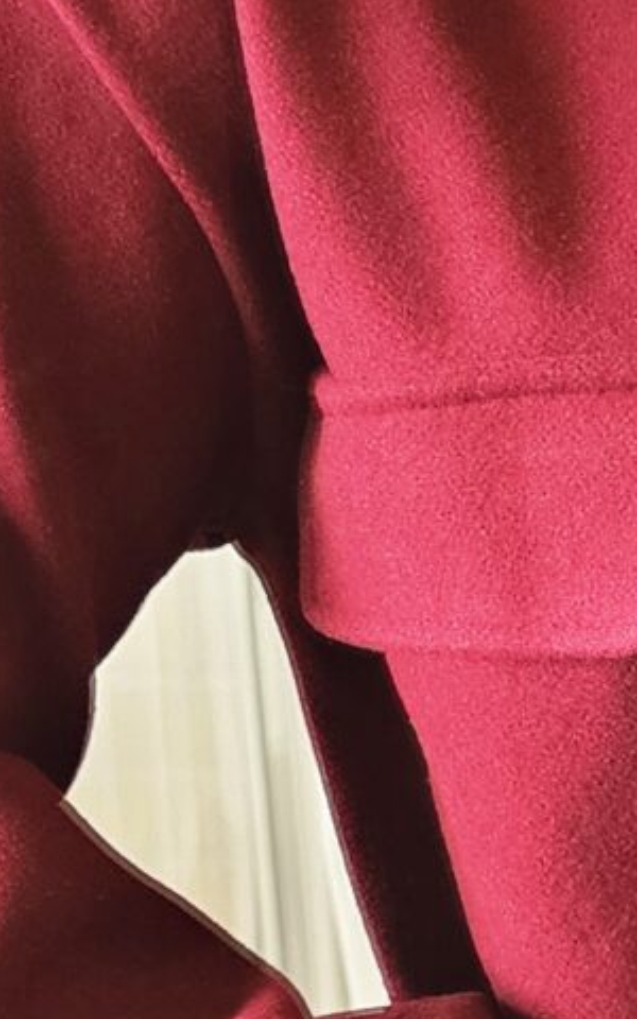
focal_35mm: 130
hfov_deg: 9.7
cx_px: 1045
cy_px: 798
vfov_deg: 16.0
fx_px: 3611
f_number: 1.7
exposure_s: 1/100
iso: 400
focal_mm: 6.3
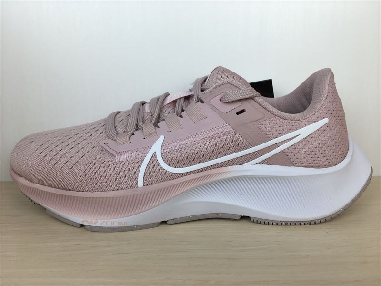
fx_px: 319
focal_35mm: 29
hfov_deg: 61.7
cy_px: 143
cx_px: 190
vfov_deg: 48.2
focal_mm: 4.15
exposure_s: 1/133
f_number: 2.2
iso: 25
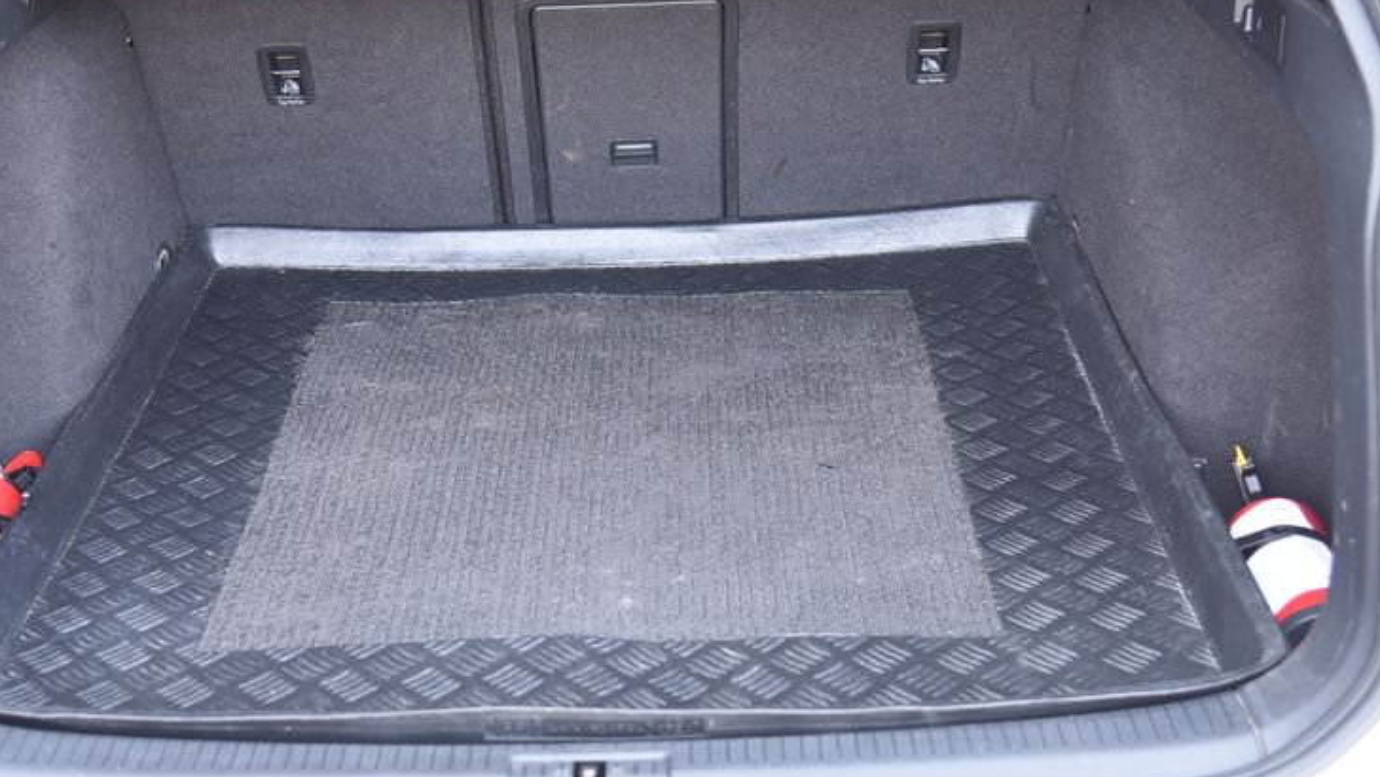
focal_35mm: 56
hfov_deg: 37.2
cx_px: 603
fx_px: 2050
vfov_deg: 21.5
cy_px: 326
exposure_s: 1/60
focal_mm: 38
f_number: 4
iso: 500
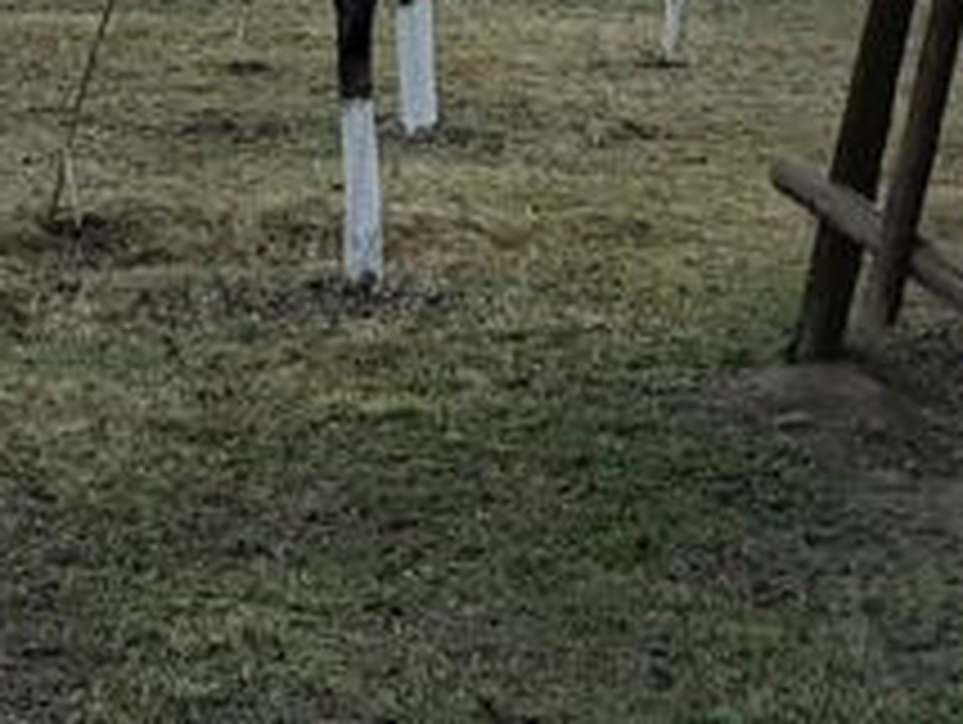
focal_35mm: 126
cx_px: 760
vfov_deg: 10.7
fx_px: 3509
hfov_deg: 15.5
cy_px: -755
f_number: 1.8
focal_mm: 4
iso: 40
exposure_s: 1/50
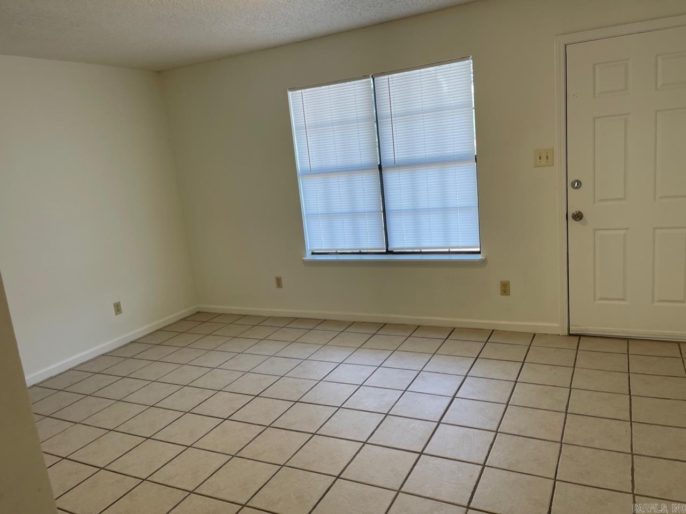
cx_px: 343
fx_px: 515
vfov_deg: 53.0
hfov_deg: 67.3
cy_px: 257
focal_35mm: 26
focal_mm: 5.1
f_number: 1.6
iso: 40
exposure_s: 1/120
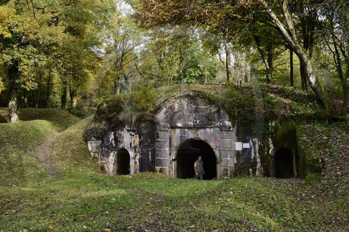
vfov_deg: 31.8
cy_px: 116
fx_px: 407
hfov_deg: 46.4
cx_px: 174
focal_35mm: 42
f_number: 8
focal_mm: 42
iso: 400
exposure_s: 1/160
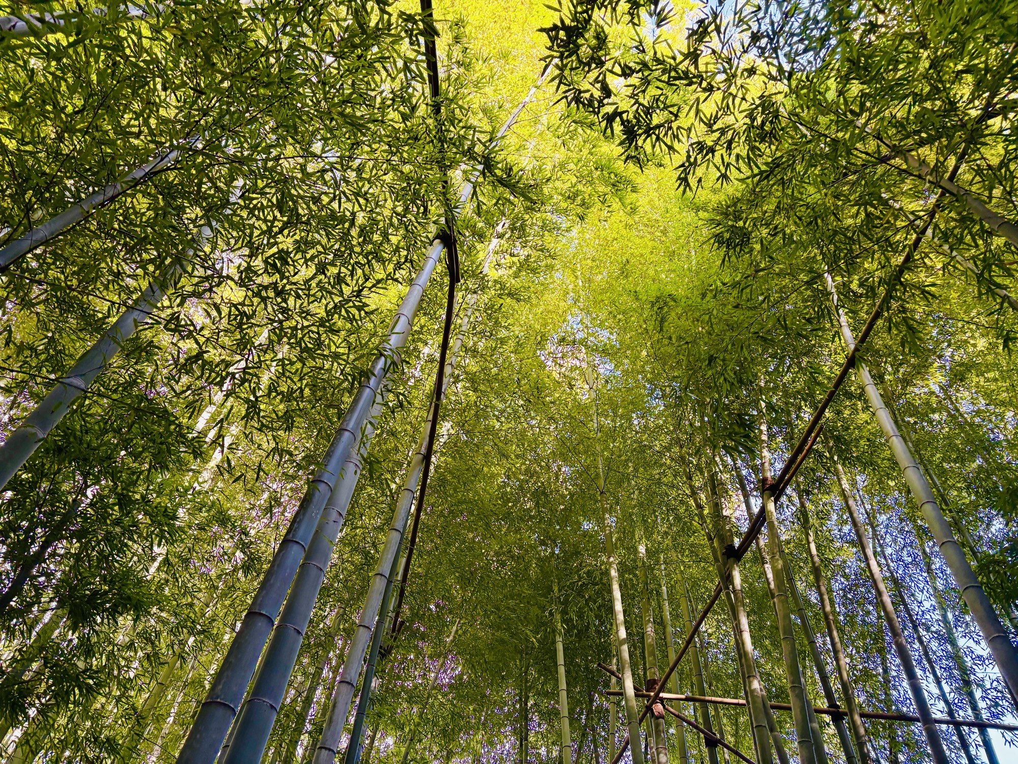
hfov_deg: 67.3
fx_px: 765
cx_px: 509
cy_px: 382
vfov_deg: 53.1
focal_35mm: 26
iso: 100
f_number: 1.6
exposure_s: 1/121
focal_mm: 5.96
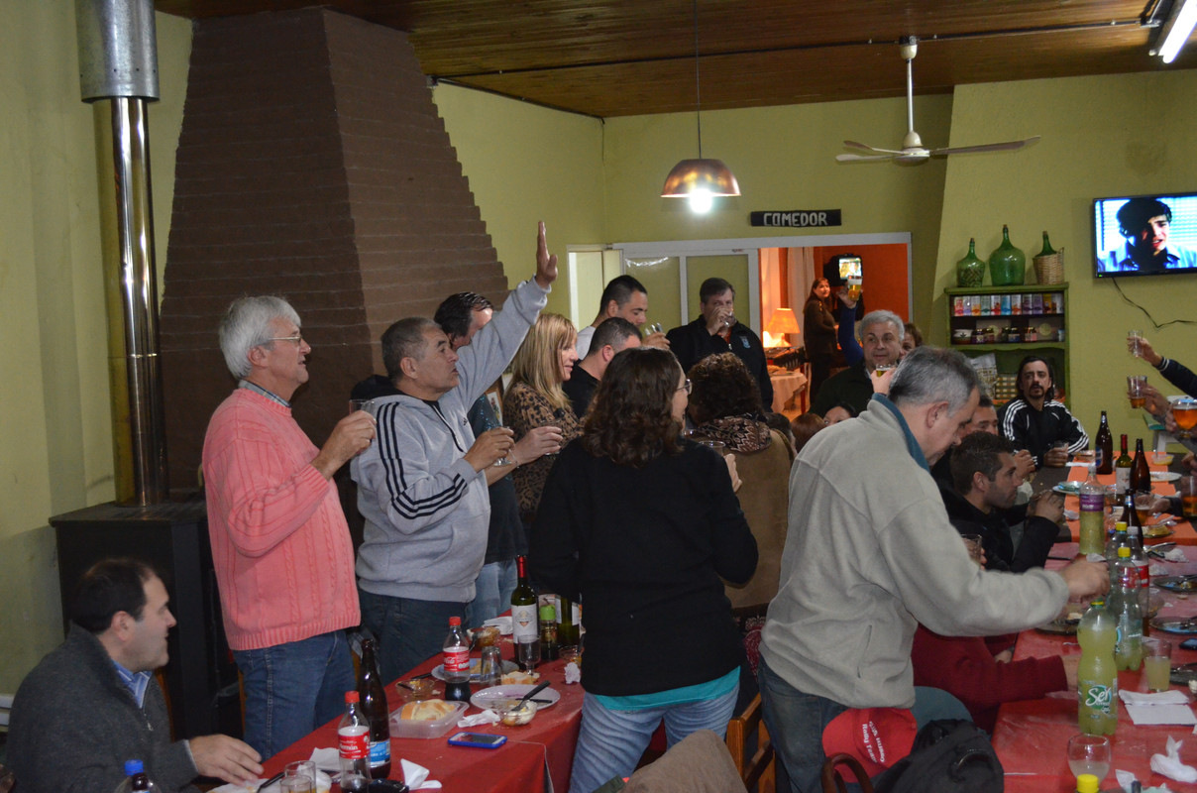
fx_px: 1593
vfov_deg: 28.0
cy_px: 396
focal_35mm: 48
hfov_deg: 41.2
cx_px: 598
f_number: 4.8
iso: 2800
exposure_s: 1/60
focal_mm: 32
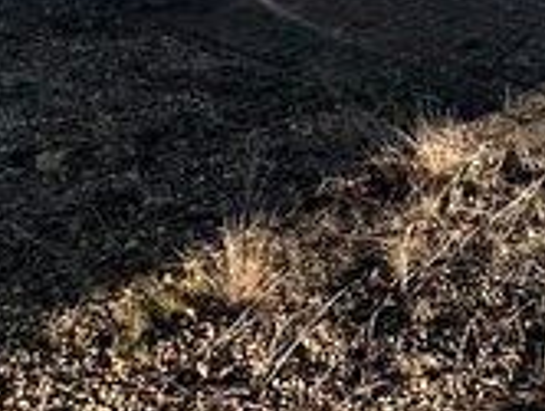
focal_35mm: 59
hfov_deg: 26.5
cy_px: -215
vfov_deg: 20.9
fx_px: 930
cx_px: 749
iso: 40
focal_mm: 2.22
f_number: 2.2
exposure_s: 1/1335
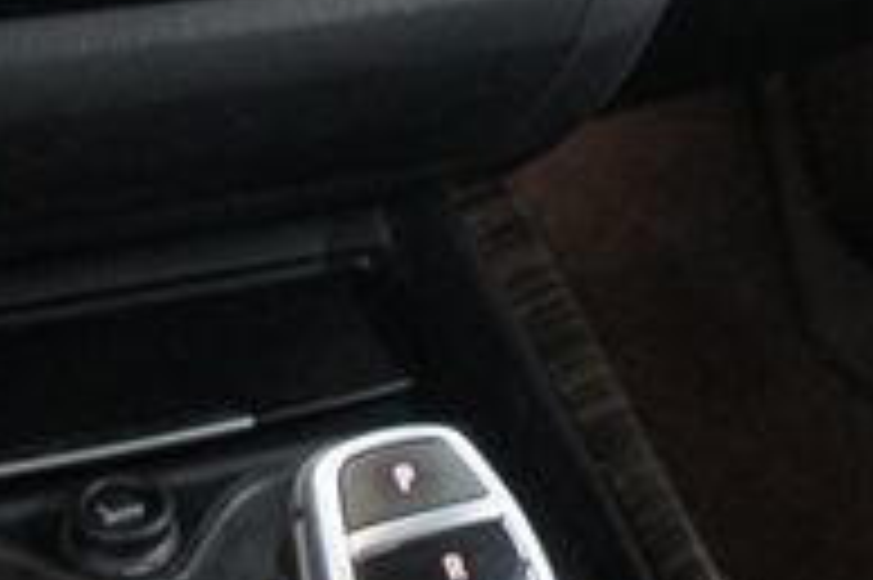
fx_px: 2156
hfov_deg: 22.9
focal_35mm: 89
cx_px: 477
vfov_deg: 14.2
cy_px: -337
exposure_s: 1/30
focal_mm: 18
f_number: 3.5
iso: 1600
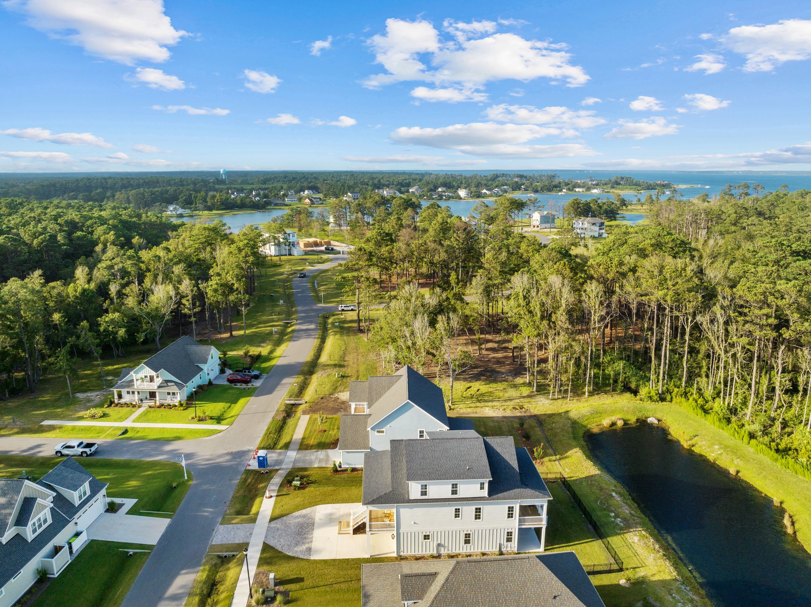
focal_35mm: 24
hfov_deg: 71.6
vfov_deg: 56.8
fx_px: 562
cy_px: 304
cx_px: 406
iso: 100
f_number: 5.6
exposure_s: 1/500
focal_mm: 12.29
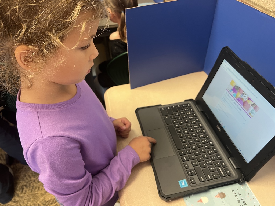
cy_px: 103
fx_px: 207
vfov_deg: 53.1
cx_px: 138
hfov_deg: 67.3
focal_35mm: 26
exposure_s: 1/60
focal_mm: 5.7
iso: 200
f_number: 1.5
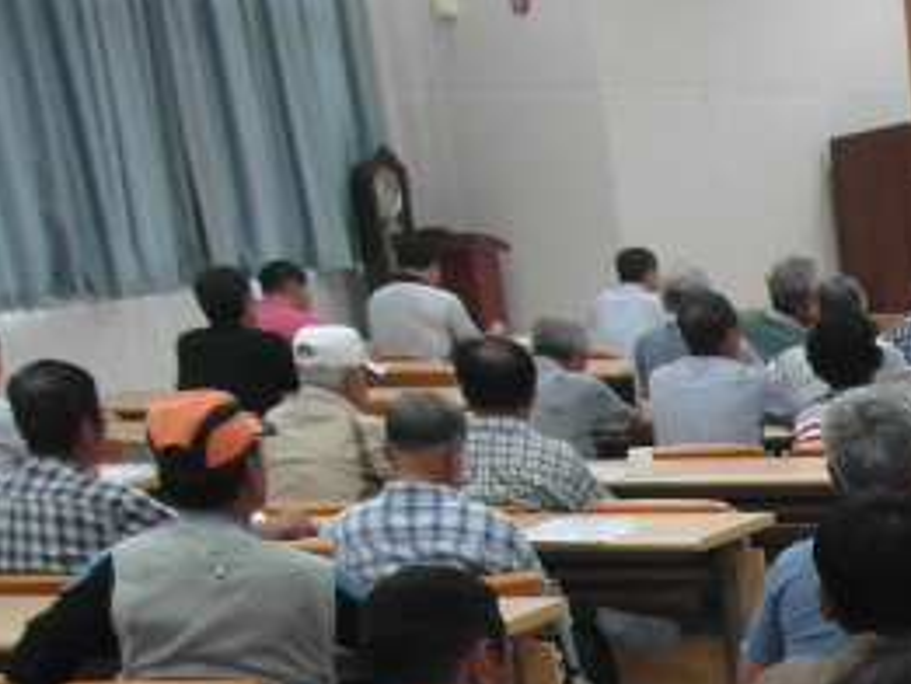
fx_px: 2475
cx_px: 1658
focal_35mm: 94
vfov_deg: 14.6
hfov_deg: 17.0
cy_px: 1054
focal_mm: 5.2
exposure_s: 1/30
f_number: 2.5
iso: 200
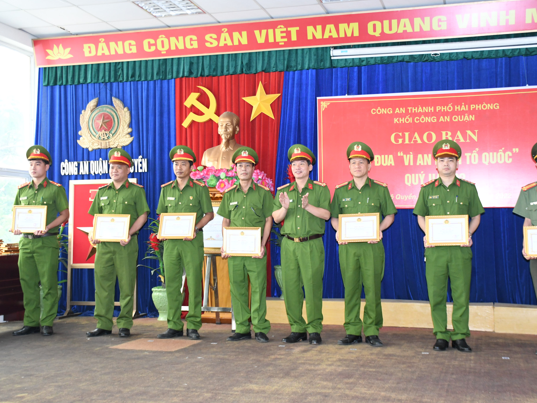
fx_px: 760
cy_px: 203
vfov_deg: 29.7
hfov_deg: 38.9
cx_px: 289
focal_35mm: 49
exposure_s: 1/200
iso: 2000
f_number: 4.5
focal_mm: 30
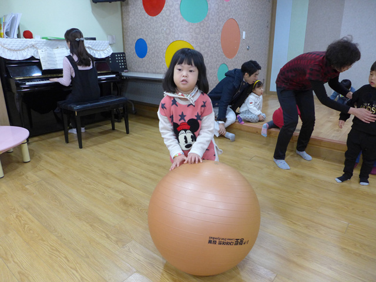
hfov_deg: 71.6
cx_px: 188
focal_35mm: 24
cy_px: 141
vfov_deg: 56.8
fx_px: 261
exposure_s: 1/250
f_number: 1.4
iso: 400
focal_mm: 4.7
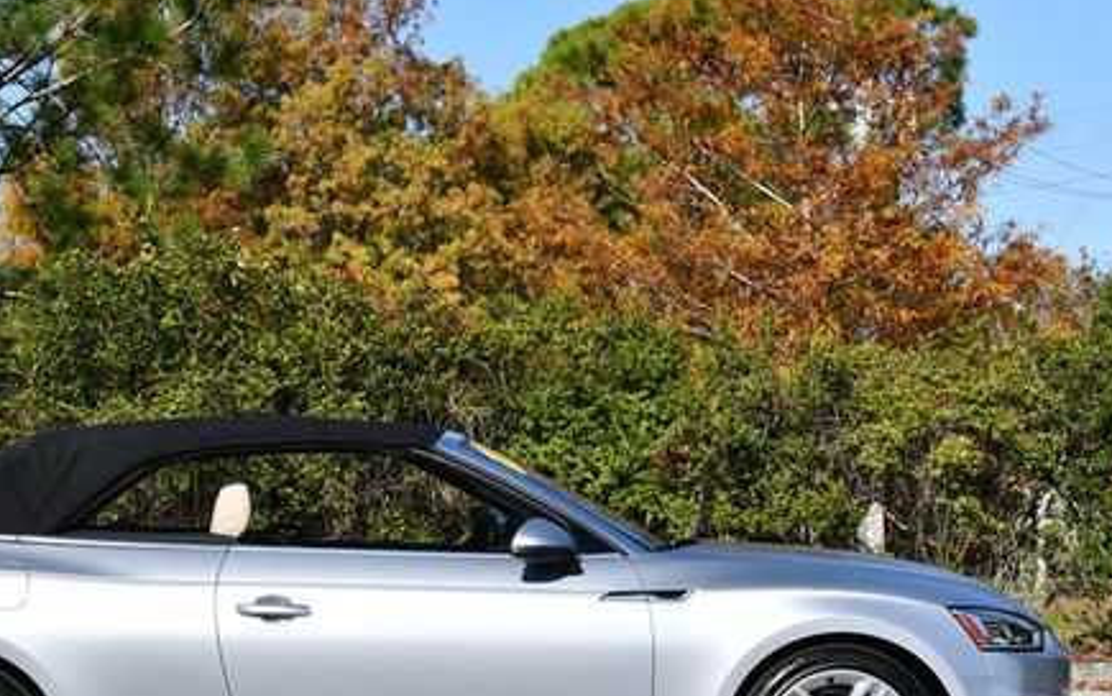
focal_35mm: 105
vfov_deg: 12.5
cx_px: 363
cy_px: 425
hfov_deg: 19.8
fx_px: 3182
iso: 100
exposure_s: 1/320
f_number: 9
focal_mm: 35
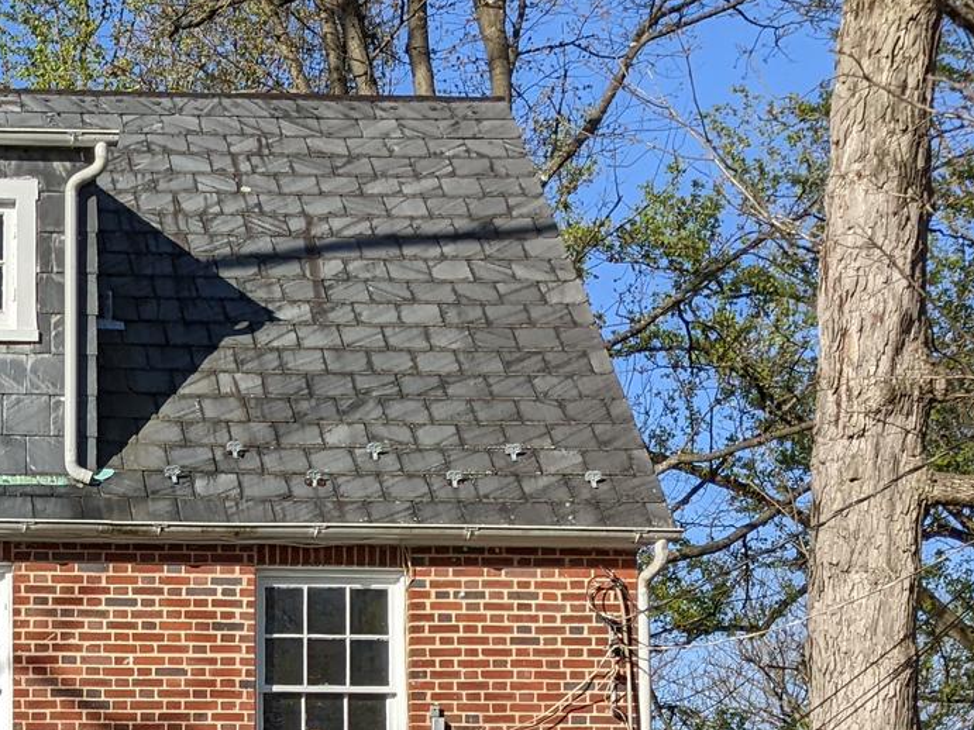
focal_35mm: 80
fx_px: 2251
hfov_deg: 23.0
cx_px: -99
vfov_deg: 17.6
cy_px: 871
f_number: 1.73
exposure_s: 1/4695
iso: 54
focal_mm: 4.38
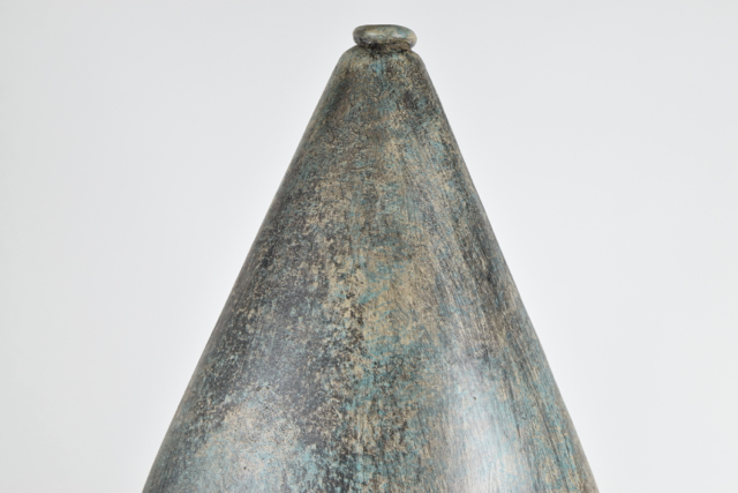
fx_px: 1692
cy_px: 246
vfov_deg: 16.6
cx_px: 369
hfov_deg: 24.6
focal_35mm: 82
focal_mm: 55
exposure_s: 1/125
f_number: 9
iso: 800
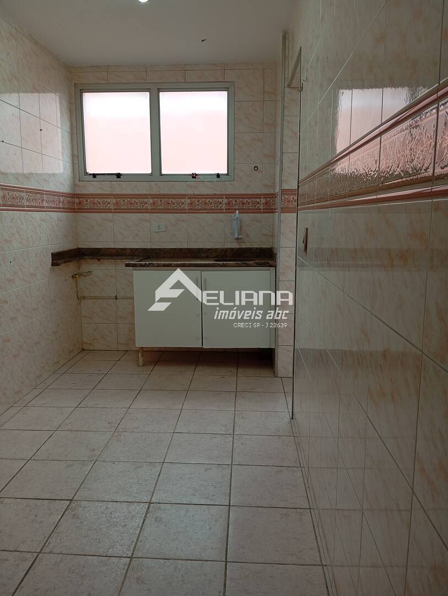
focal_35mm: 28
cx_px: 224
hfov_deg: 49.8
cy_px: 298
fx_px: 482
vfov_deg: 63.4
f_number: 1.8
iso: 485
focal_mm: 4.22
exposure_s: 1/120
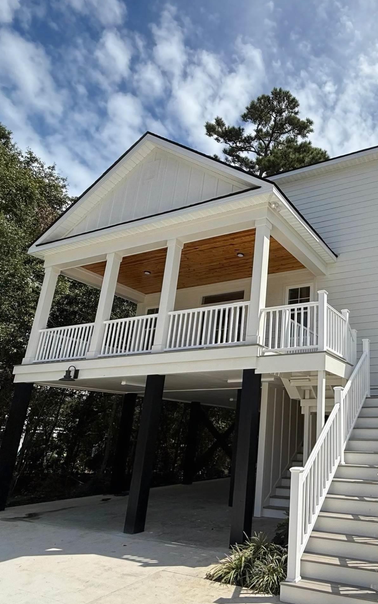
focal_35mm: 24
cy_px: 318
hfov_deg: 47.0
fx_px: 396
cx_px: 325
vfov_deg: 74.7
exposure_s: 1/2611
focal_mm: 2.22
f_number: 2.2
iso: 50
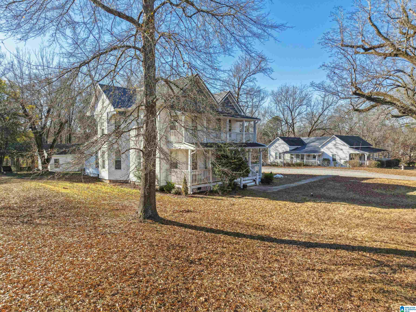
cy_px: 156
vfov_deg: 56.8
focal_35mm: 24
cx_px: 208
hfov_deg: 71.6
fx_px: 288
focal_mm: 8.7
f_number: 1.8
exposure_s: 1/2000
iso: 150
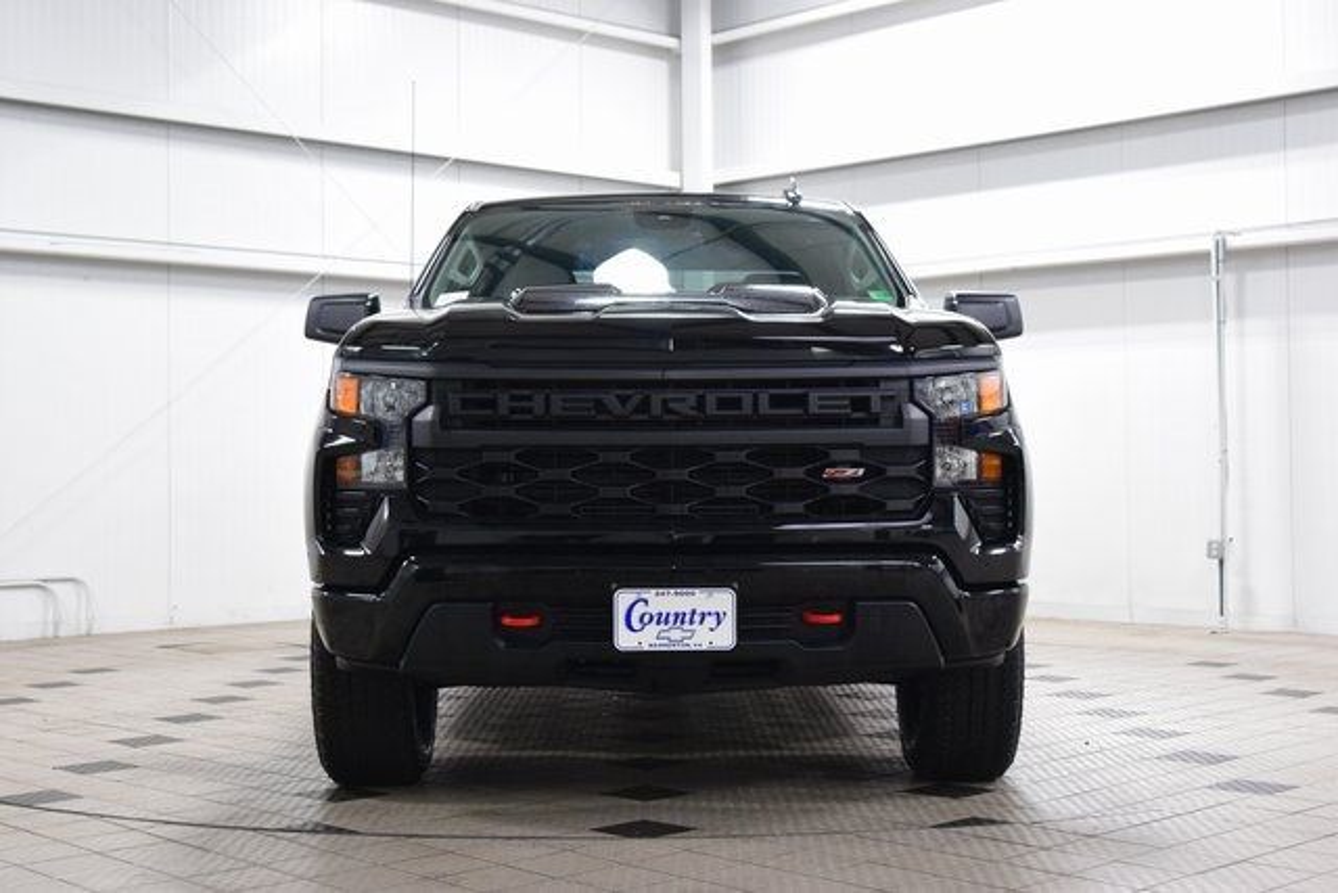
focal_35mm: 51
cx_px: 669
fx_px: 1896
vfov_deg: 26.5
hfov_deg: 38.9
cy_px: 446
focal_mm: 34
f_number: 4
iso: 1600
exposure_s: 1/60
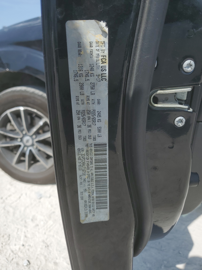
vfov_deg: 67.3
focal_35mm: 26
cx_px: 101
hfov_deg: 53.1
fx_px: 202
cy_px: 135
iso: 50
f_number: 1.5
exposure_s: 1/3333
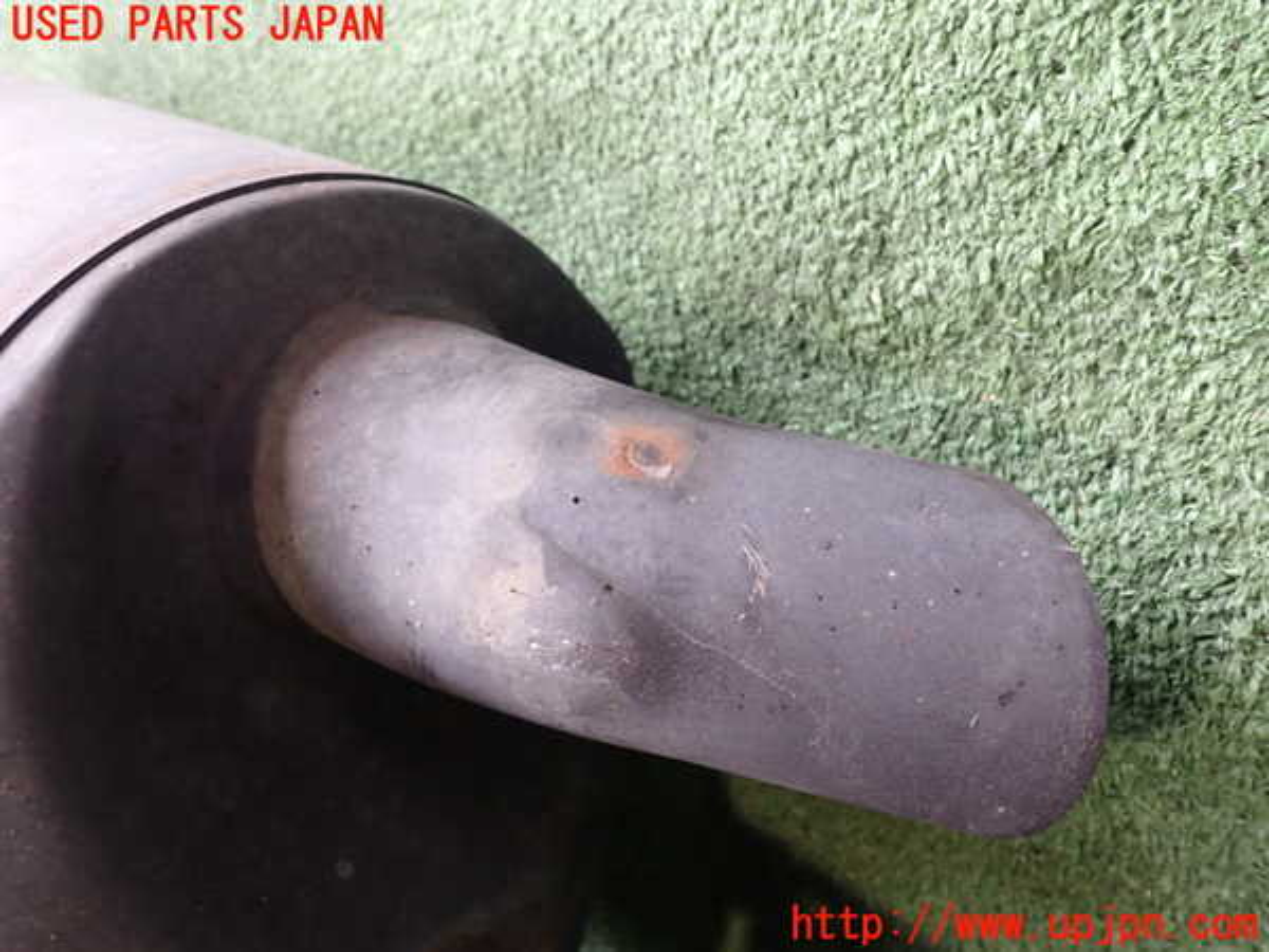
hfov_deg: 60.0
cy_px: 476
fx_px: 1100
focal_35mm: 30
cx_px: 634
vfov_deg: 46.8
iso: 200
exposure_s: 1/40
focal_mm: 5.4
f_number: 2.3
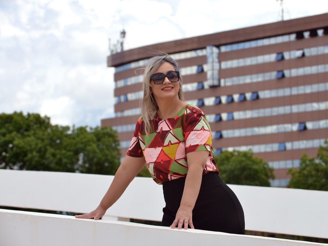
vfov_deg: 10.5
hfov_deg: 14.0
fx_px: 1336
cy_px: 123
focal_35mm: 141
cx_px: 180
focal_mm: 130
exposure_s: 1/1000
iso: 560
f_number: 13
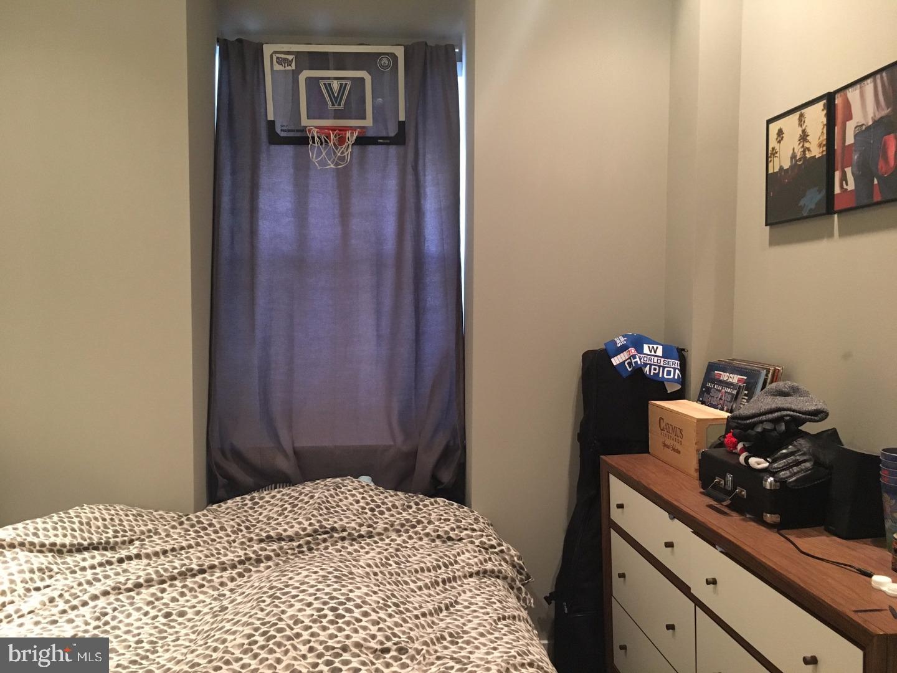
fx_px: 751
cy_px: 336
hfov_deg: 61.7
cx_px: 448
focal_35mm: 29
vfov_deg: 48.2
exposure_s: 1/24
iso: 200
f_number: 2.2
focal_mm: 4.15
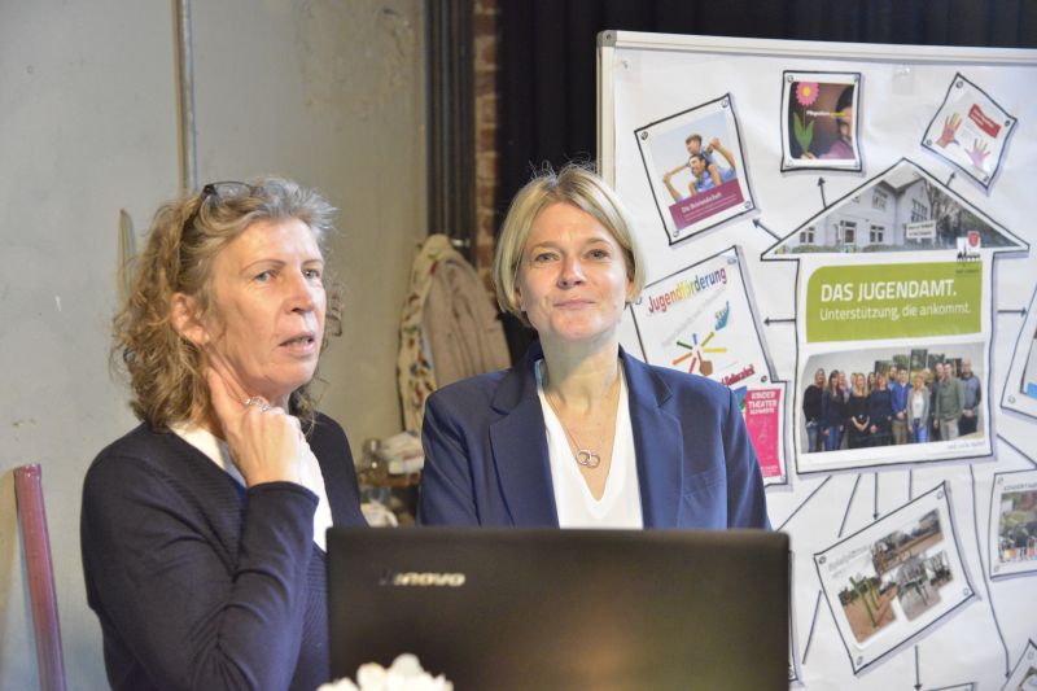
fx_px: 1497
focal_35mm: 52
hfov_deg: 38.2
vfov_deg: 26.0
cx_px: 518
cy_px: 346
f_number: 4
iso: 6400
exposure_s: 1/60
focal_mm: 52
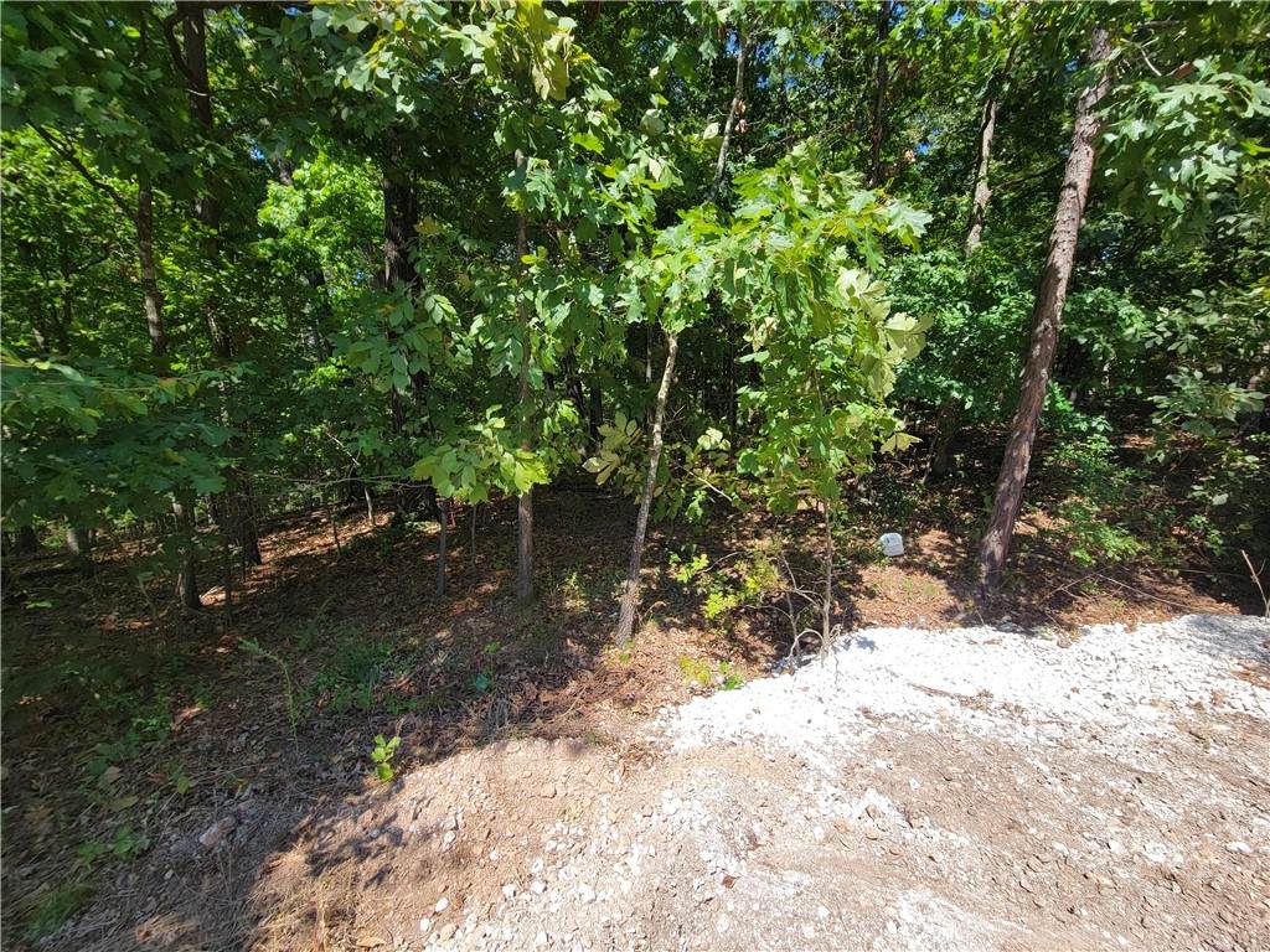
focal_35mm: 13
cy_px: 476
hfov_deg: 106.2
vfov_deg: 89.9
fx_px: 477
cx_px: 635
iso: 50
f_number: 2.2
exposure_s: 1/801
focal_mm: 2.2
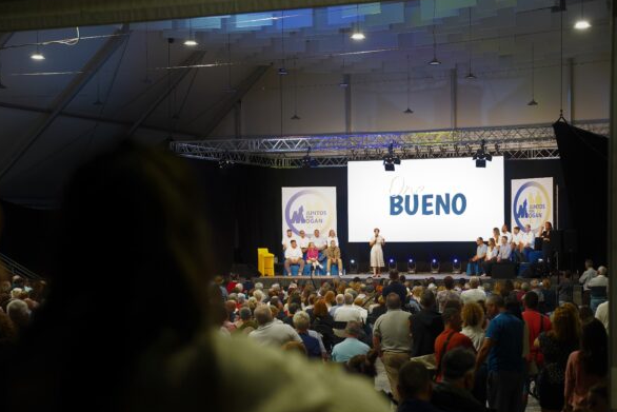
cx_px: 365
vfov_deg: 17.9
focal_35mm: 76
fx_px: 1303
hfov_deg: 26.6
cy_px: 236
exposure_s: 1/160
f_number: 4
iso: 1600
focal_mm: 58
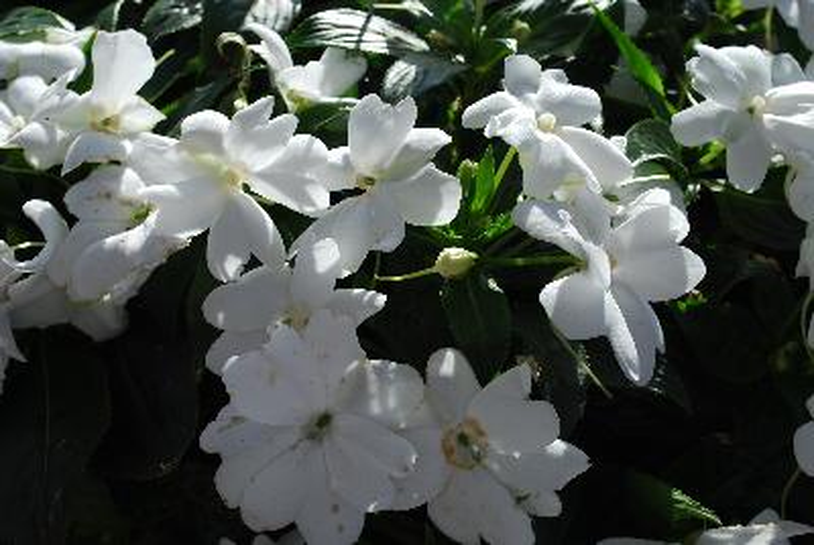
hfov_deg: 37.8
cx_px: 407
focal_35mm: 52
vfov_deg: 25.8
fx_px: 1189
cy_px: 272
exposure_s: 1/125
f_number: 8
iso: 100
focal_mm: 35
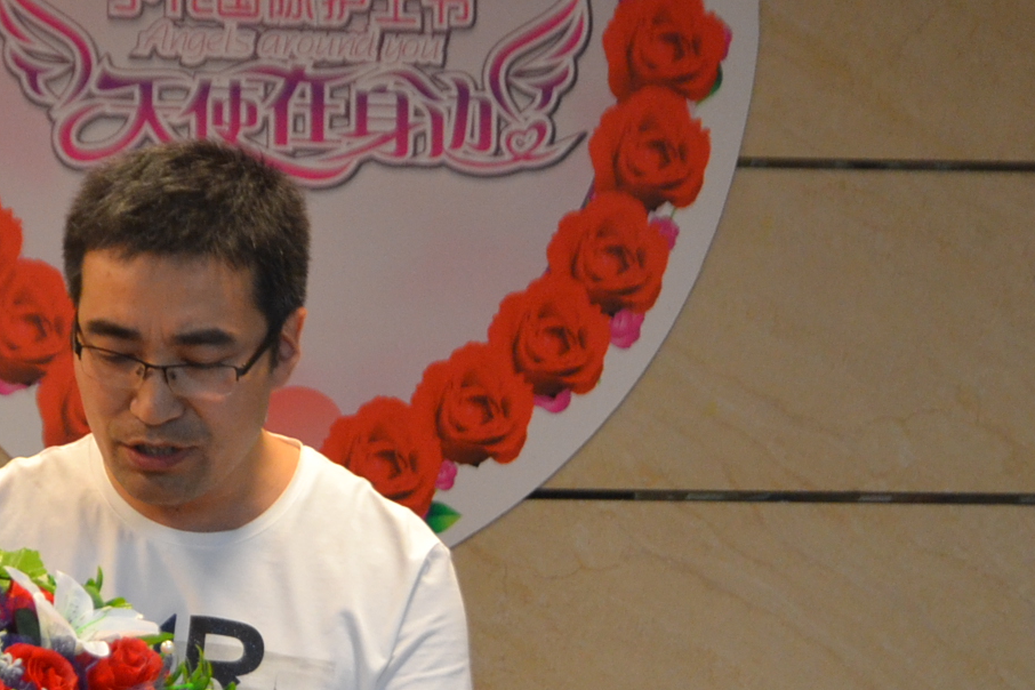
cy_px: 612
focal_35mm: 324
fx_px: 9322
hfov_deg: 6.3
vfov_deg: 4.2
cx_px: 216
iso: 1000
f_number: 5.6
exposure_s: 1/30
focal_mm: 85
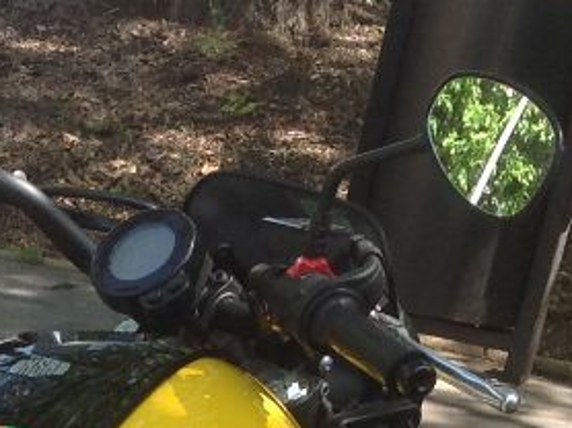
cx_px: -342
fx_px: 2658
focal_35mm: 161
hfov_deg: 11.6
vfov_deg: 8.7
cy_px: 835
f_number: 2.4
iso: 50
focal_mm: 4.28
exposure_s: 1/272
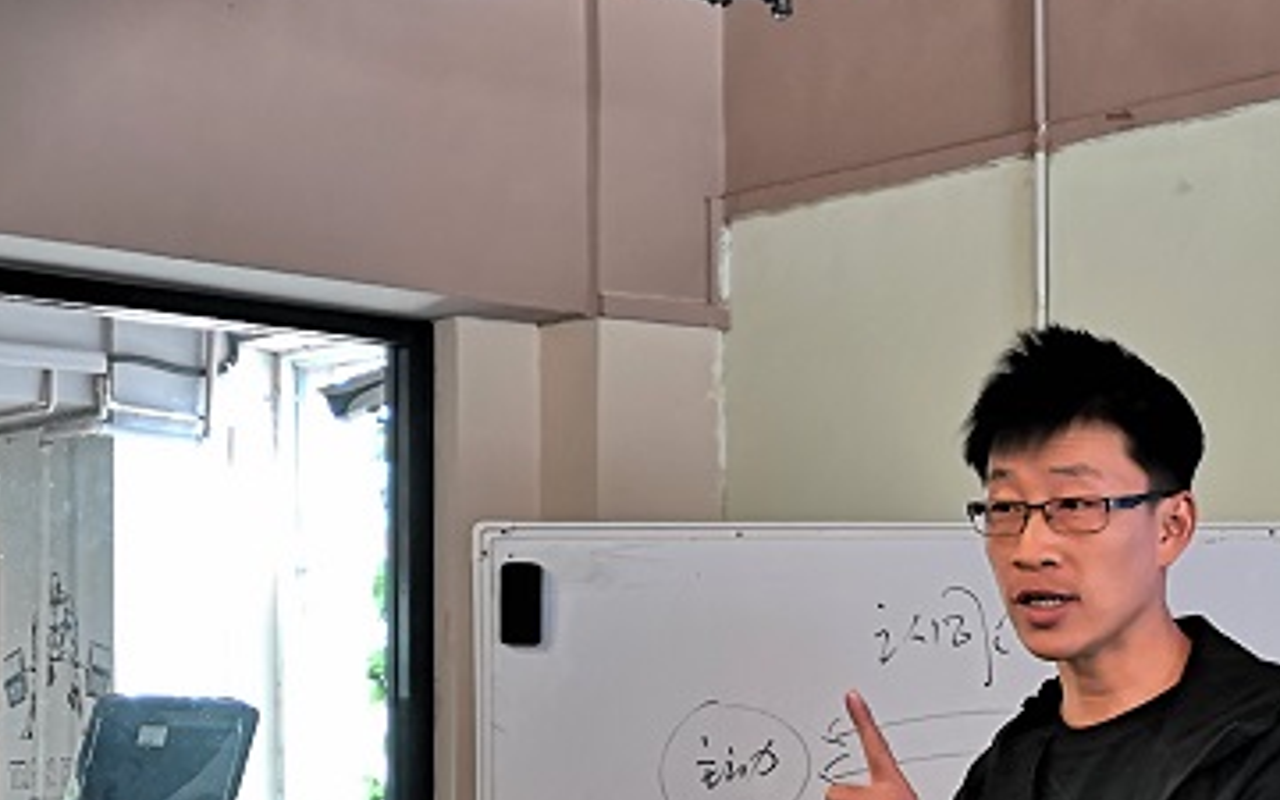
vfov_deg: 16.0
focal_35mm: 81
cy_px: 686
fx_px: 2826
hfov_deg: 25.2
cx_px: 988
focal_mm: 4.75
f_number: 1.8
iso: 160
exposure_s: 1/33.3
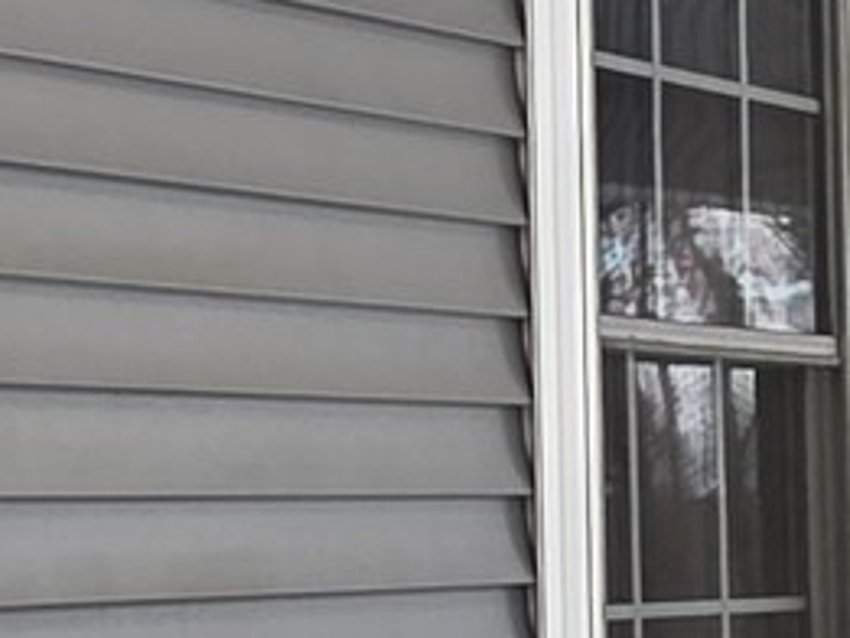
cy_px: 488
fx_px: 2506
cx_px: -479
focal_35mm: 102
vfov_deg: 14.5
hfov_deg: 17.1
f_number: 2.2
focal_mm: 2.2
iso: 50
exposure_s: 1/137
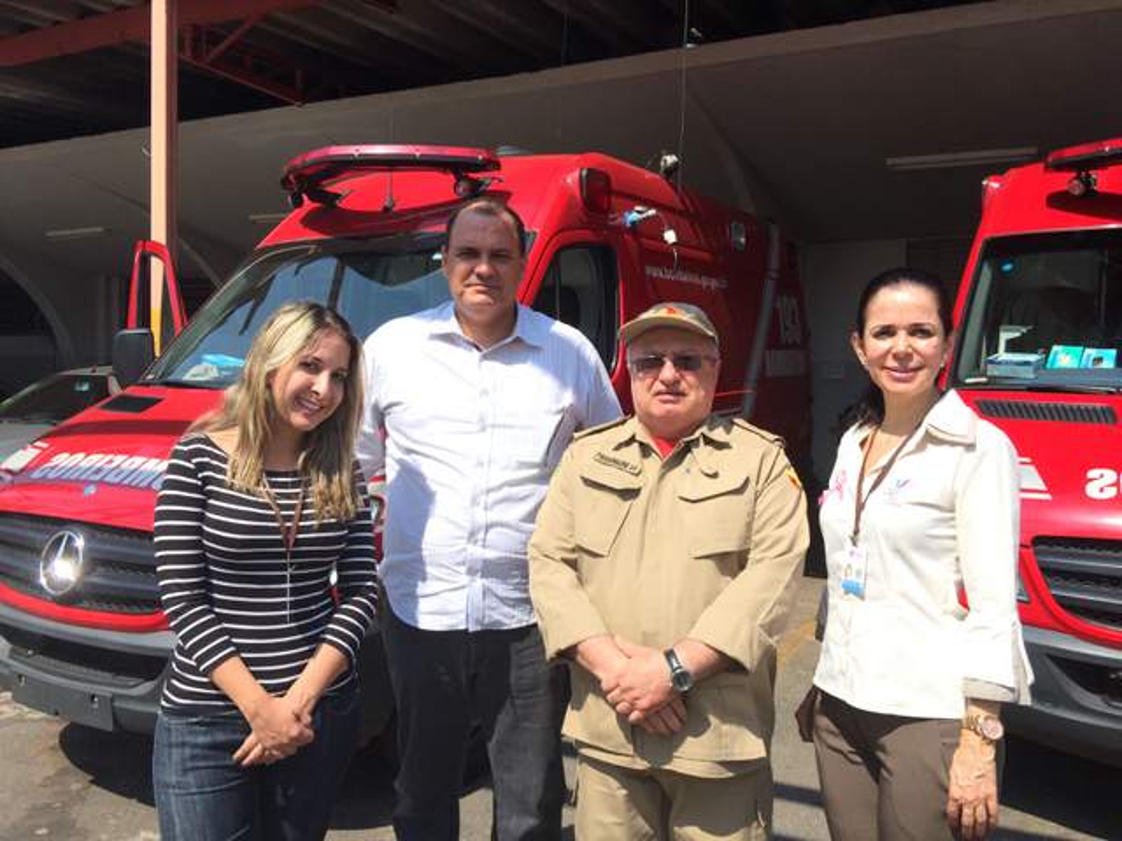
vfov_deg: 48.2
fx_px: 940
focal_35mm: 29
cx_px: 561
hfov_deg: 61.7
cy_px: 420
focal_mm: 4.15
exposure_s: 1/2053
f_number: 2.2
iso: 50
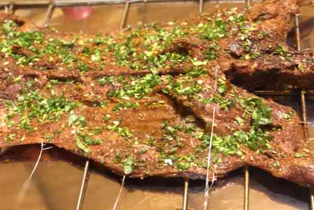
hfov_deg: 27.0
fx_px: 654
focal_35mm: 75
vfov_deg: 18.2
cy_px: 73
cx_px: 132
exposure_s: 1/30
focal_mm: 6.6
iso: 1000
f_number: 2.8
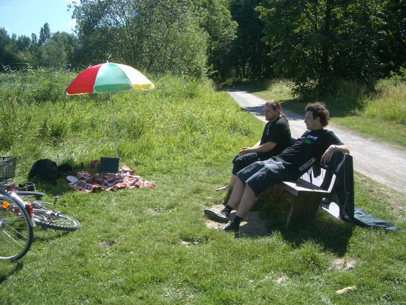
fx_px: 411
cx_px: 203
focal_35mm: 35
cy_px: 152
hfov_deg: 52.6
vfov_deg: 40.7
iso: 50
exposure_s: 1/320
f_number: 4.3
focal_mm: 5.8
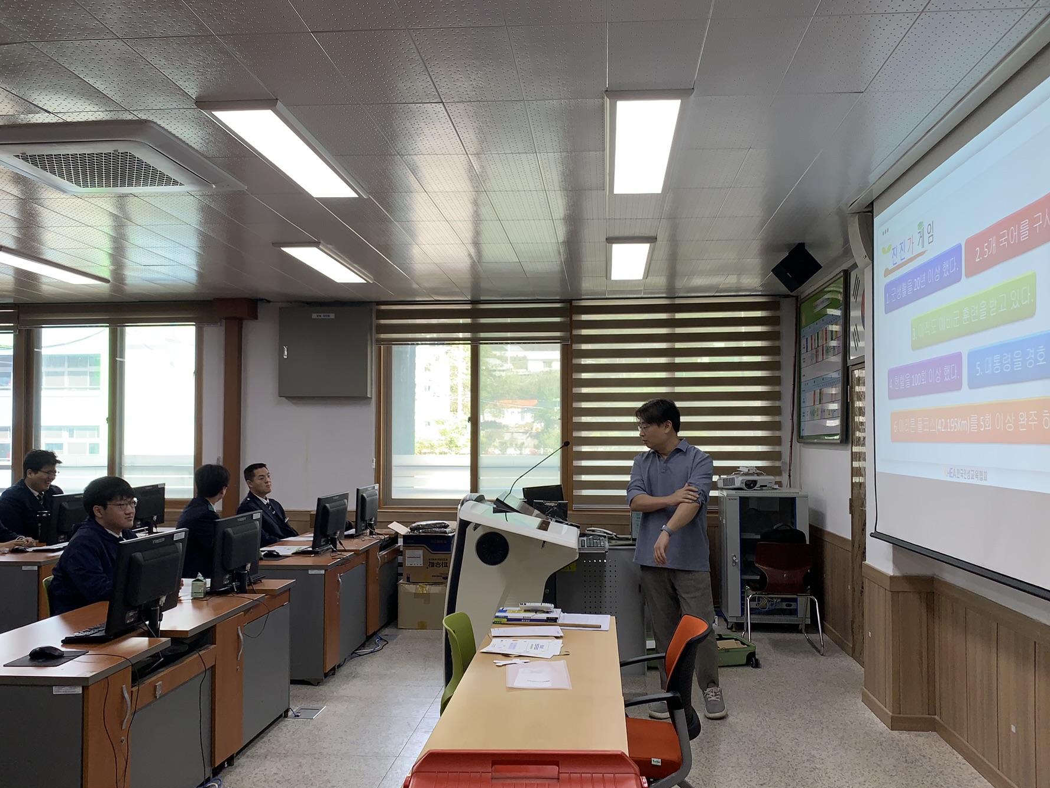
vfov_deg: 46.8
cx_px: 529
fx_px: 910
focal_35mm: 30
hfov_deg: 60.0
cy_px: 425
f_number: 1.8
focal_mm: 4.25
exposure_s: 1/120
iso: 40
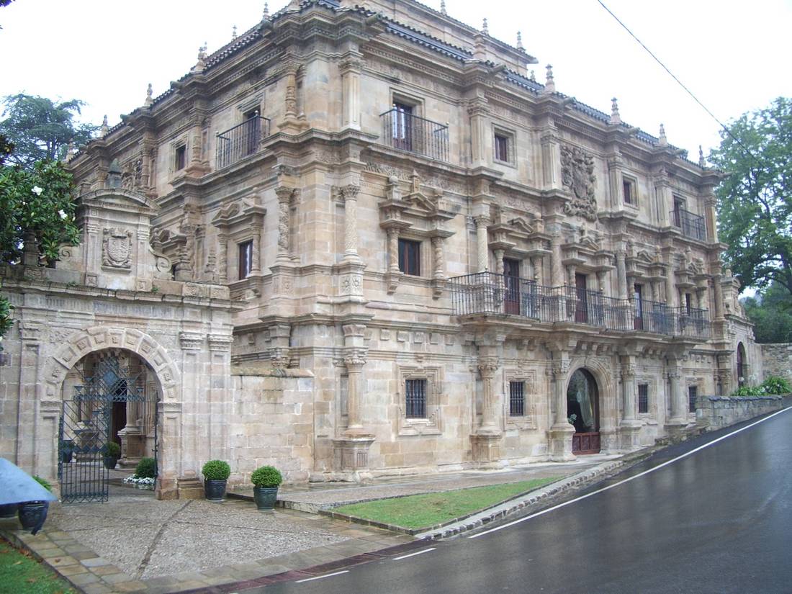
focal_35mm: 35
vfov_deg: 40.7
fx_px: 801
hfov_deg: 52.6
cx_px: 396
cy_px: 297
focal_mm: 5.8
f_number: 2.6
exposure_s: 1/100
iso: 50
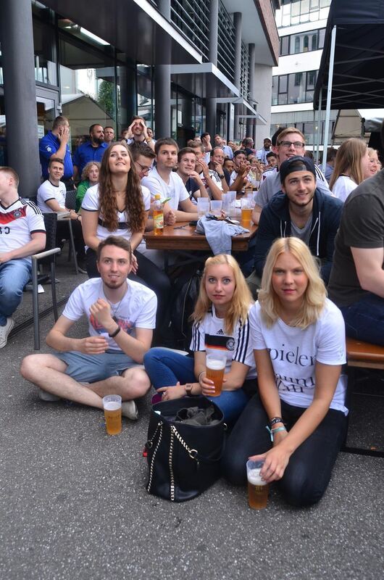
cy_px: 290
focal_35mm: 30
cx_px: 192
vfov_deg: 62.0
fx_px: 482
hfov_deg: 43.4
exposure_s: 1/200
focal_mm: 20
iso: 400
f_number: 4
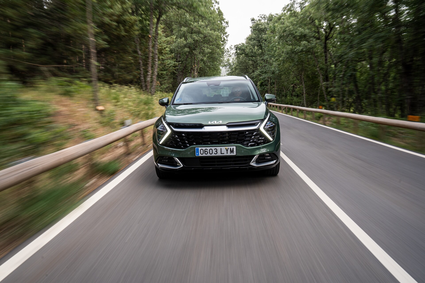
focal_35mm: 29
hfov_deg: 63.7
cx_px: 212
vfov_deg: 45.0
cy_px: 142
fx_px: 342
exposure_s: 1/20
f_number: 11
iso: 250
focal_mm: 29
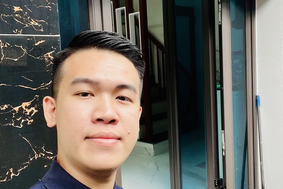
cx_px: 141
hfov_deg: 46.4
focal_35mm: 42
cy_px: 98
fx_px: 330
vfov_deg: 31.9
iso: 25
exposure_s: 1/191
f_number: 2.2
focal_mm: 2.71
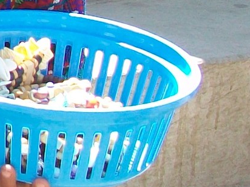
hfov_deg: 9.1
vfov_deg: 7.5
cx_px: -355
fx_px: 1401
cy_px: -76
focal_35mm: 194
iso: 64
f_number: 2.8
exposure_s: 1/200
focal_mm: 5.7
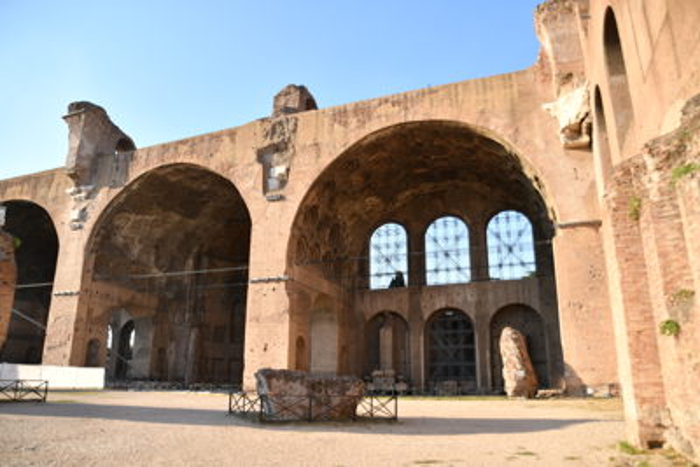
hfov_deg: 73.7
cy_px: 234
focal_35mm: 24
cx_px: 350
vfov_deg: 53.2
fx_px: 467
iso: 320
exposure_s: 1/1600
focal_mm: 16
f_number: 3.5
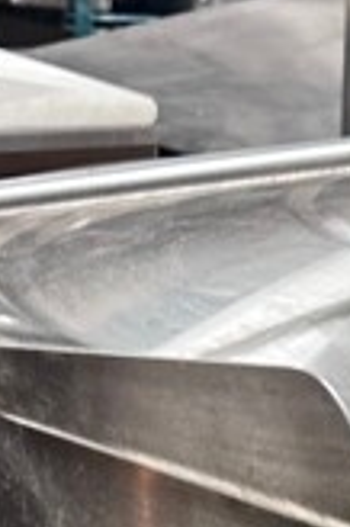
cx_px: 604
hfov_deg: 10.5
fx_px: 1812
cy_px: 933
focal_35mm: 124
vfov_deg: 14.6
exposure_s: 1/60
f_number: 1.78
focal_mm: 6.86
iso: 250
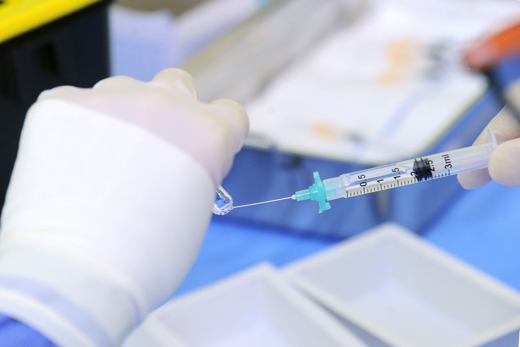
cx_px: 260
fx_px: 1733
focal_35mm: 120
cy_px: 174
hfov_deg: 17.1
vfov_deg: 11.4
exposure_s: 1/160
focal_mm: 120
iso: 640
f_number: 5
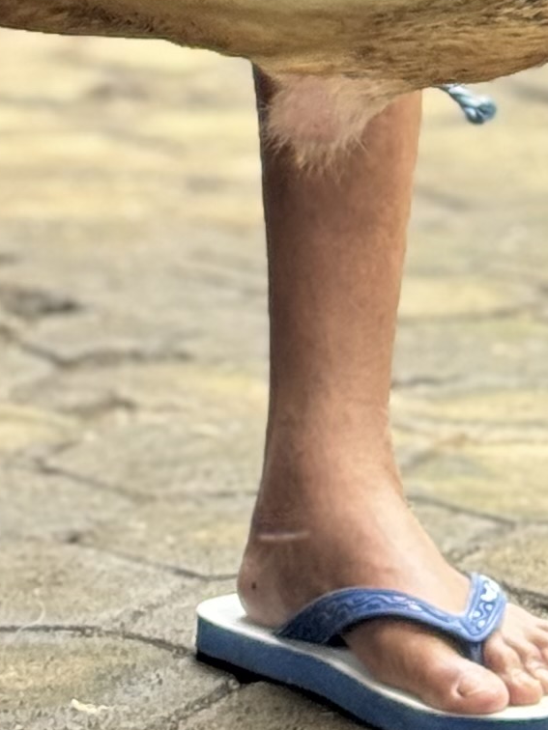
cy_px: -926
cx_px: 194
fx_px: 5404
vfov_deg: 7.3
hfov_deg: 5.8
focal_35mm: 256
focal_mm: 6.76
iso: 80
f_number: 1.78
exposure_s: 1/121
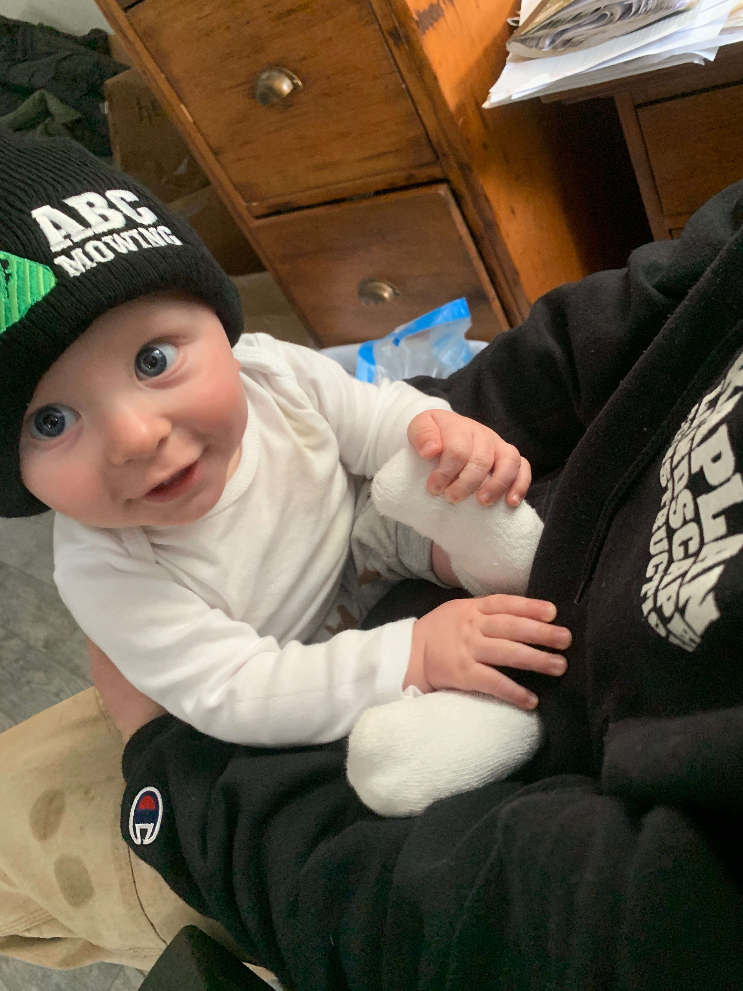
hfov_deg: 53.1
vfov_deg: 67.3
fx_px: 744
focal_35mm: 26
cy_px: 496
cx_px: 372
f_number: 1.8
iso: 400
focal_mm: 4.25
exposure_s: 1/57
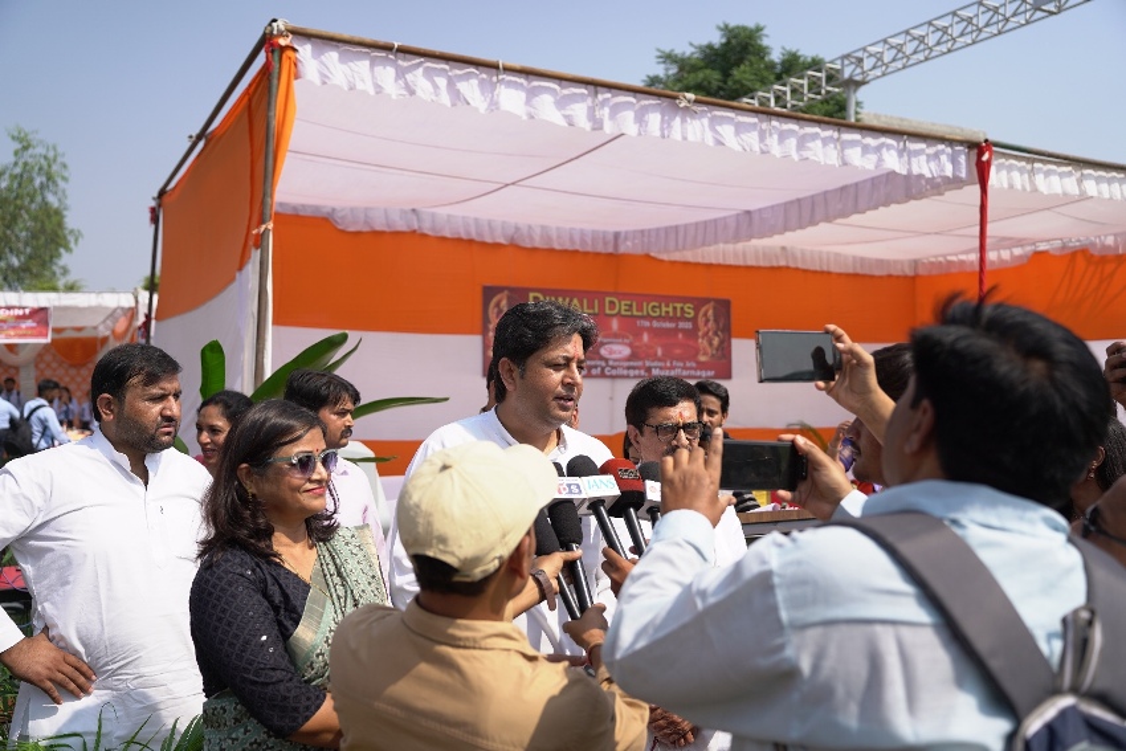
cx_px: 563
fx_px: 970
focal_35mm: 31
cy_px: 376
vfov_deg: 42.3
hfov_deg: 60.3
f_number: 3.2
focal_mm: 31
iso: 160
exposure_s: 1/2500
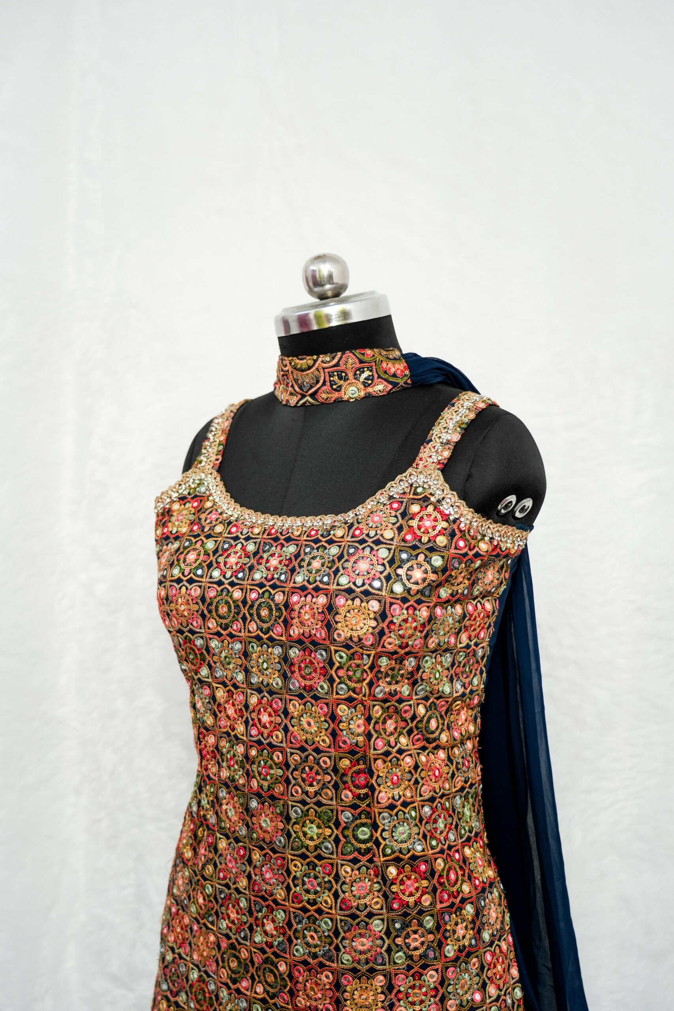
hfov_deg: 31.2
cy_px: 506
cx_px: 337
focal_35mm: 43
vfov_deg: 45.4
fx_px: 1207
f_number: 4
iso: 320
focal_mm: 43
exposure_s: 1/200
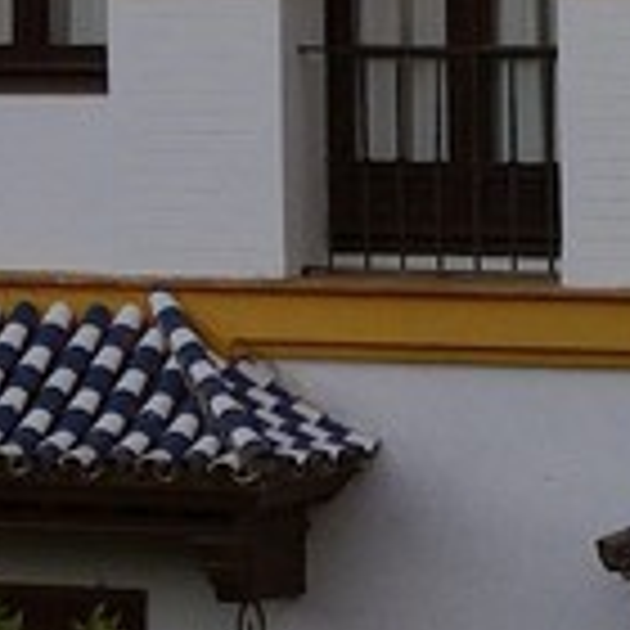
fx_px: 7186
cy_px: -234
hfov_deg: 4.7
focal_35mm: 349
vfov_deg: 5.0
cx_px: -1454
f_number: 5.6
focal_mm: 36
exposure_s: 1/40
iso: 800
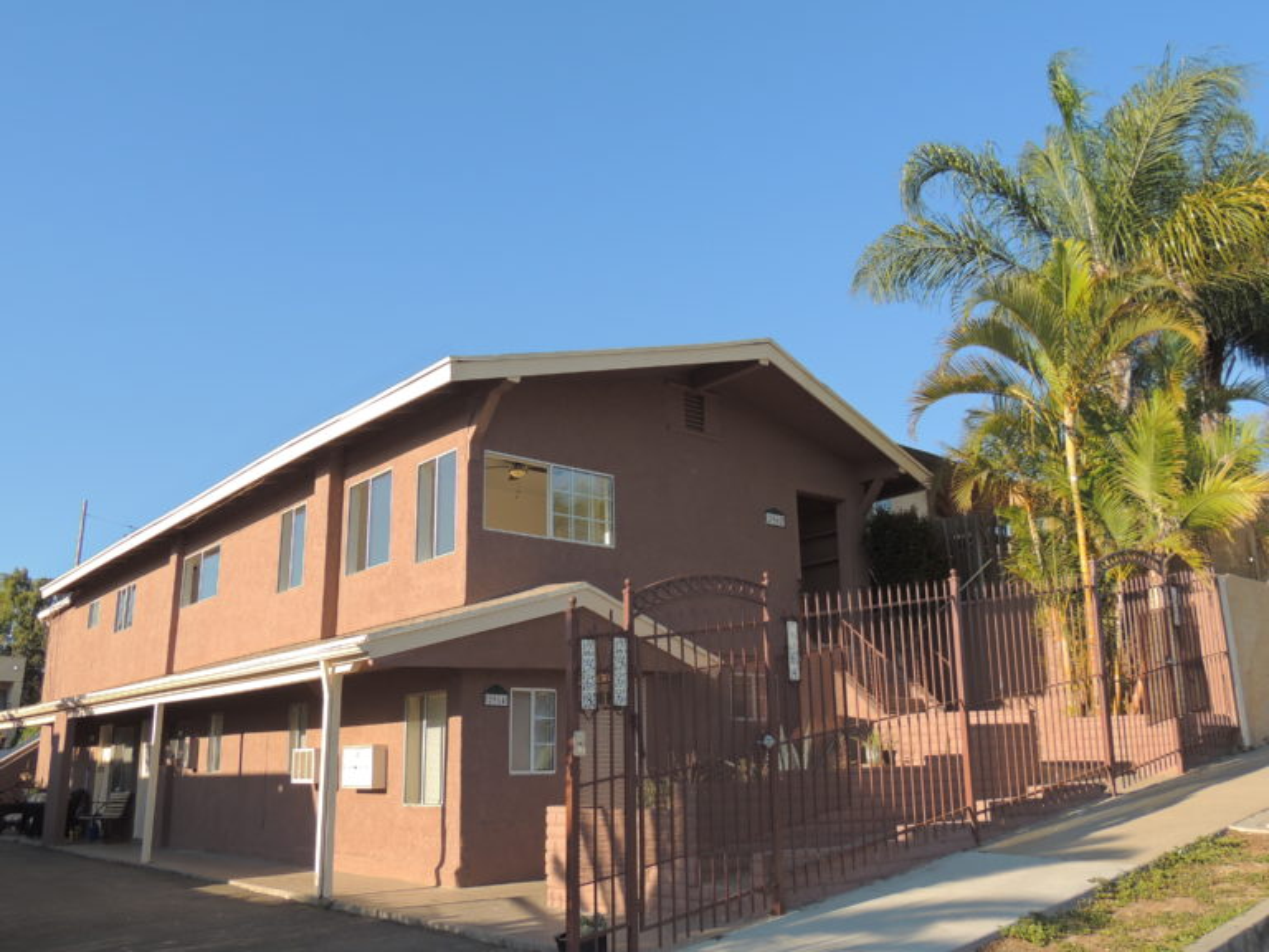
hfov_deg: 60.0
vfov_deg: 46.8
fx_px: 1100
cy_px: 476
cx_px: 634
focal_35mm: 30
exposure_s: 1/640
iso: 100
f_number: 3.1
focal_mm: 5.3
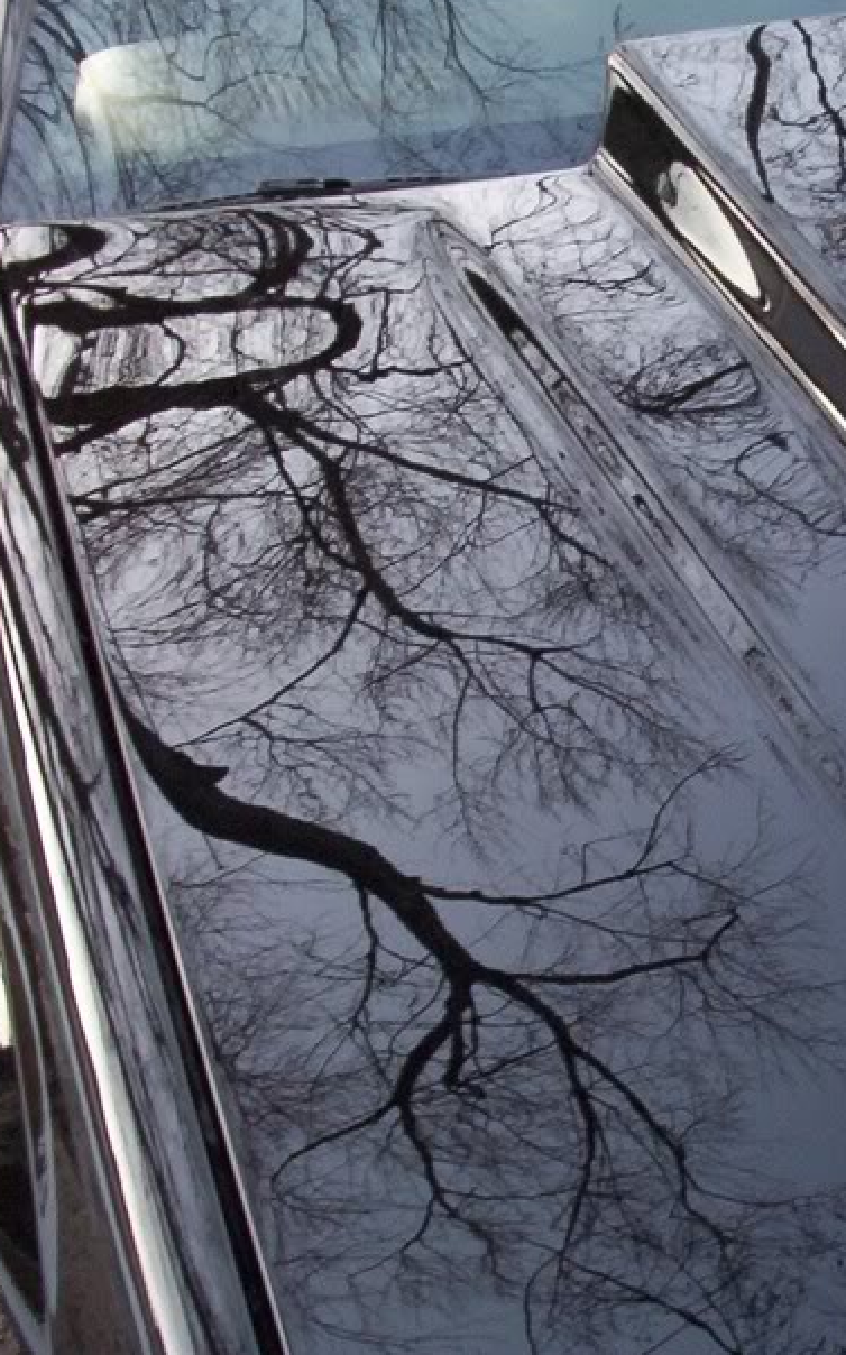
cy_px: 671
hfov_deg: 22.1
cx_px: 882
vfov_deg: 36.3
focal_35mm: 56
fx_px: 2068
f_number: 4.5
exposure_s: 1/8
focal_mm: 6
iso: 200
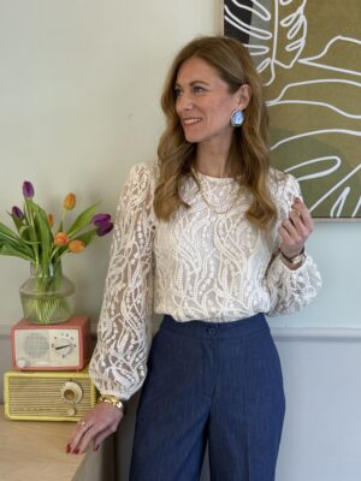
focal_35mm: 48
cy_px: 240
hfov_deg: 30.3
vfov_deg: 39.7
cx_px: 180
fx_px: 667
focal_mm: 6.76
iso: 50
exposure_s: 1/164
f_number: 1.78
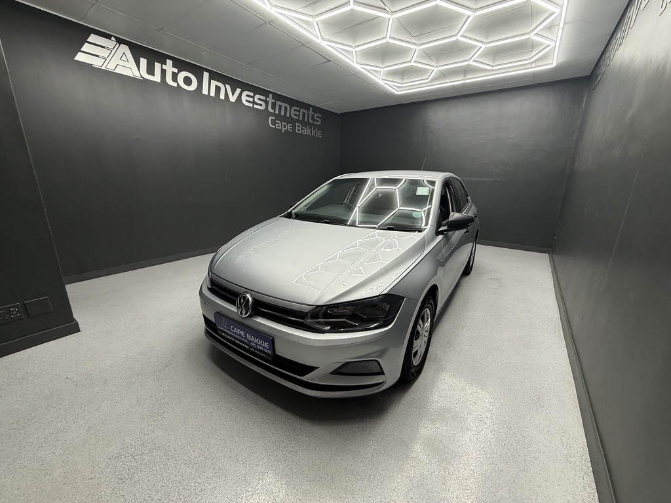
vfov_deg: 85.7
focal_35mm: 14
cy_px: 252
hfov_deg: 102.1
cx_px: 336
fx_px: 271
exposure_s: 1/100
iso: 100
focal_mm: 2.22
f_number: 2.2
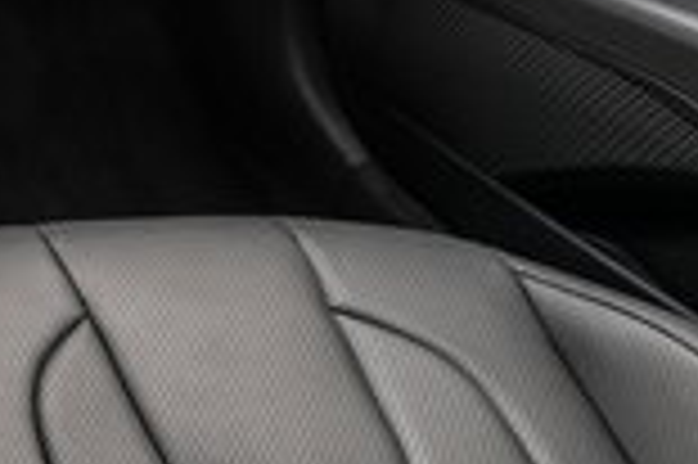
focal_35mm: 62
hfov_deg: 23.2
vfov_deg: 19.7
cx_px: -450
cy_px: -180
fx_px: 1201
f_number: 5
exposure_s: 1/50
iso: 200
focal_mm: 16
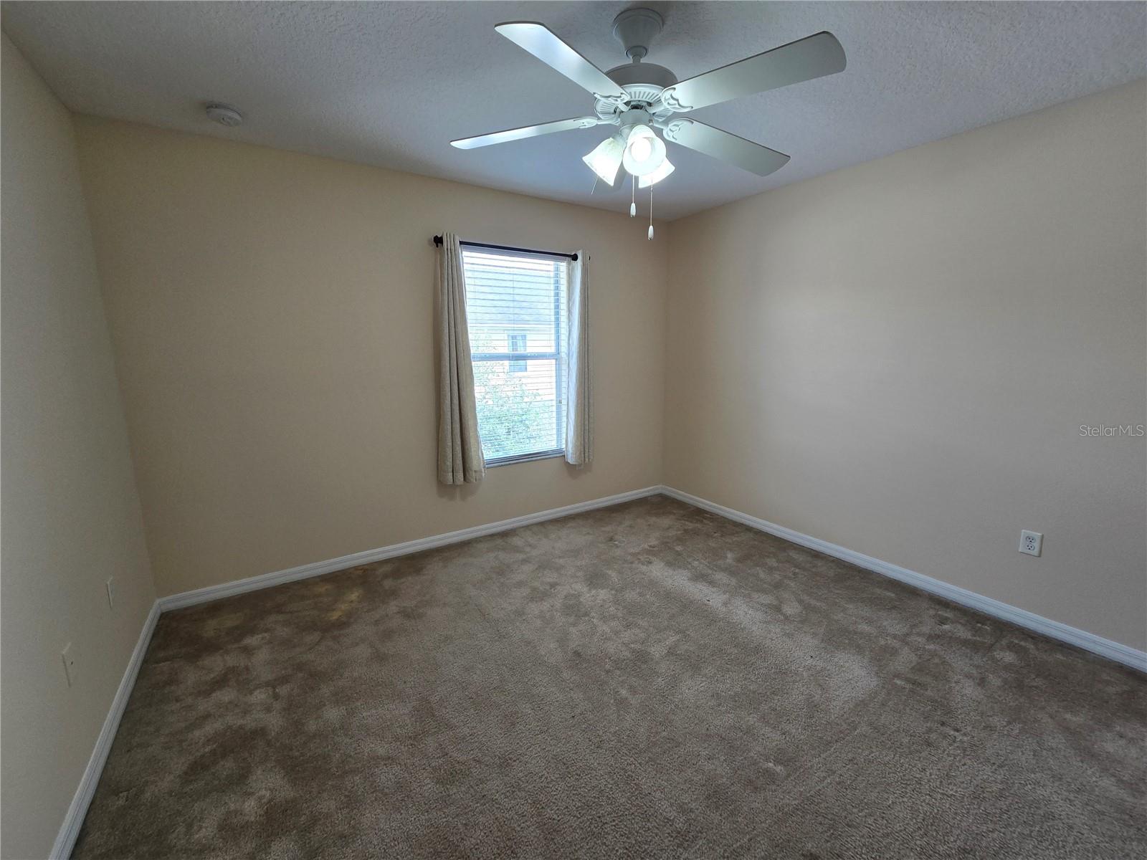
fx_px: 431
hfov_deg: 106.2
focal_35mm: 13
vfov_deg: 89.9
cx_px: 574
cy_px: 430
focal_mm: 2.2
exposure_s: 1/60
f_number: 2.2
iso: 50
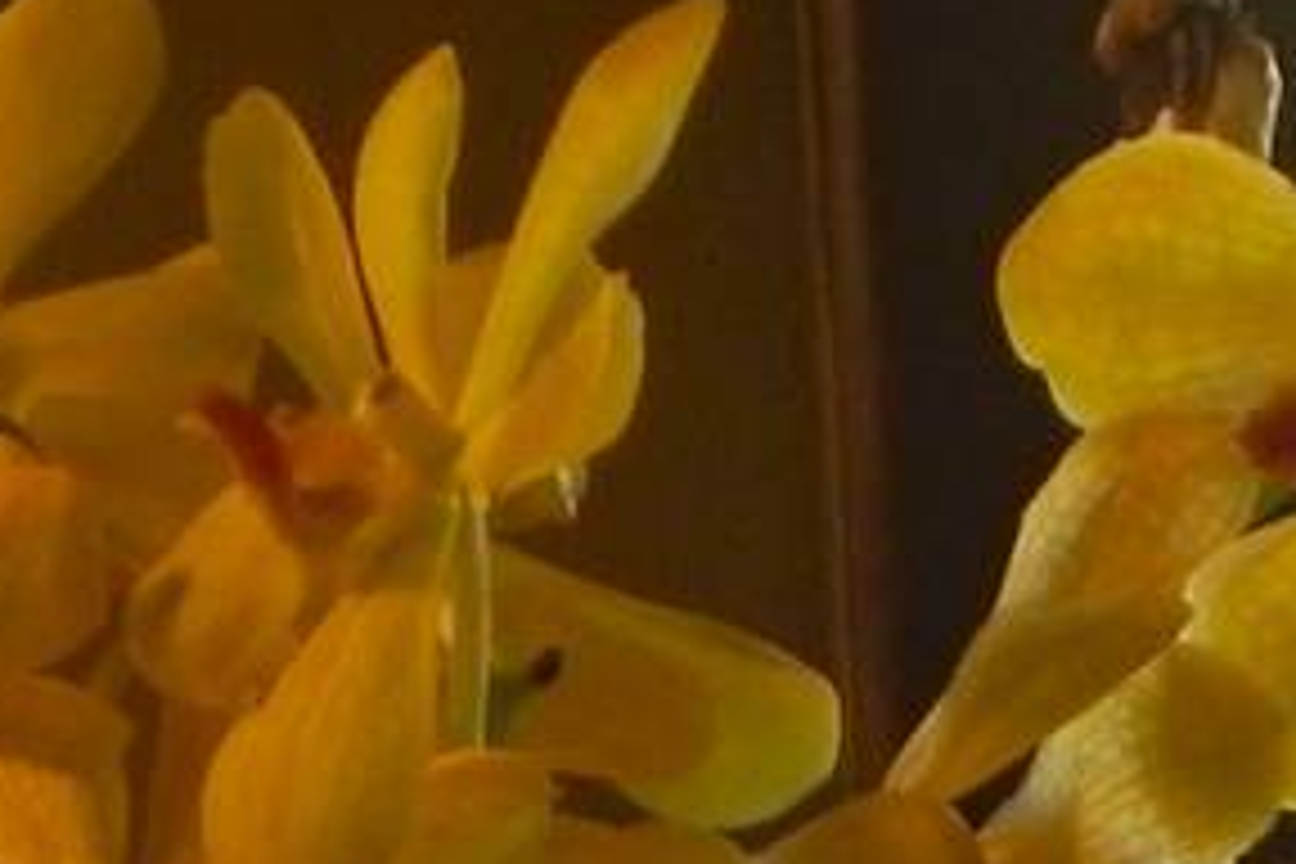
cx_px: 328
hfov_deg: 7.7
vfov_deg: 5.1
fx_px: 9575
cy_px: 1454
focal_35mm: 266
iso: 180
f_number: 3.2
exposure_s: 1/30
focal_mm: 8.2
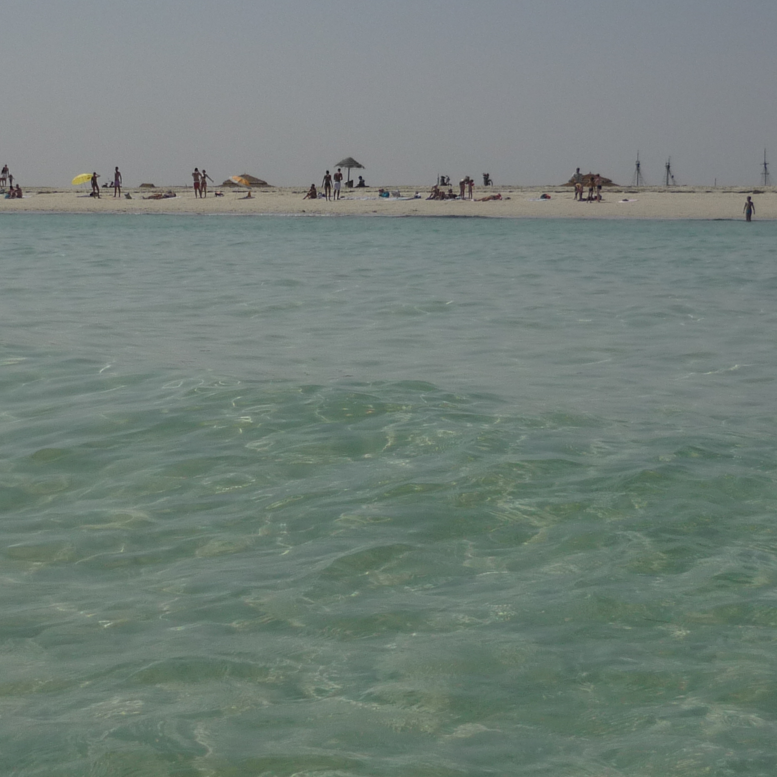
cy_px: 366
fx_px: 1955
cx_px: 226
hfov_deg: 22.3
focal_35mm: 77
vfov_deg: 22.5
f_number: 9
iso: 100
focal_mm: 6.8
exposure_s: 1/640
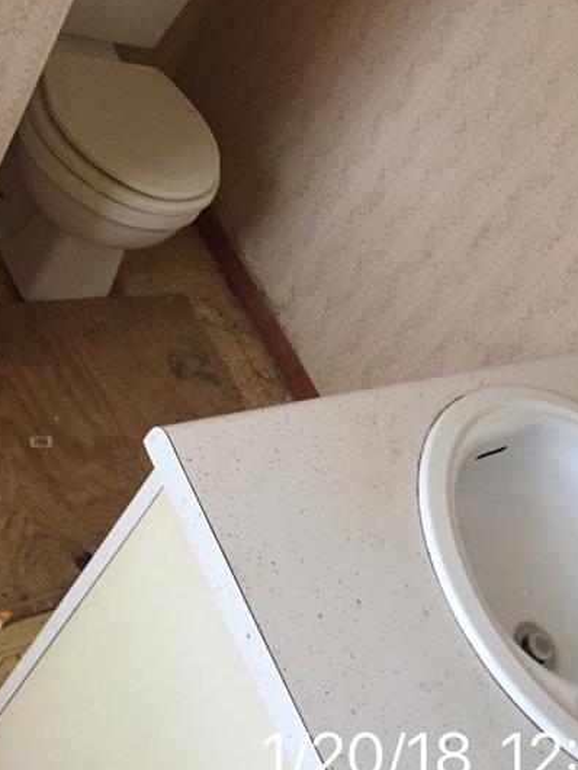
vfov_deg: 44.2
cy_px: 262
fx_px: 934
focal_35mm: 42
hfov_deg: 34.1
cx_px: 385
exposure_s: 1/24
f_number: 2.2
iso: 250
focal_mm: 4.15
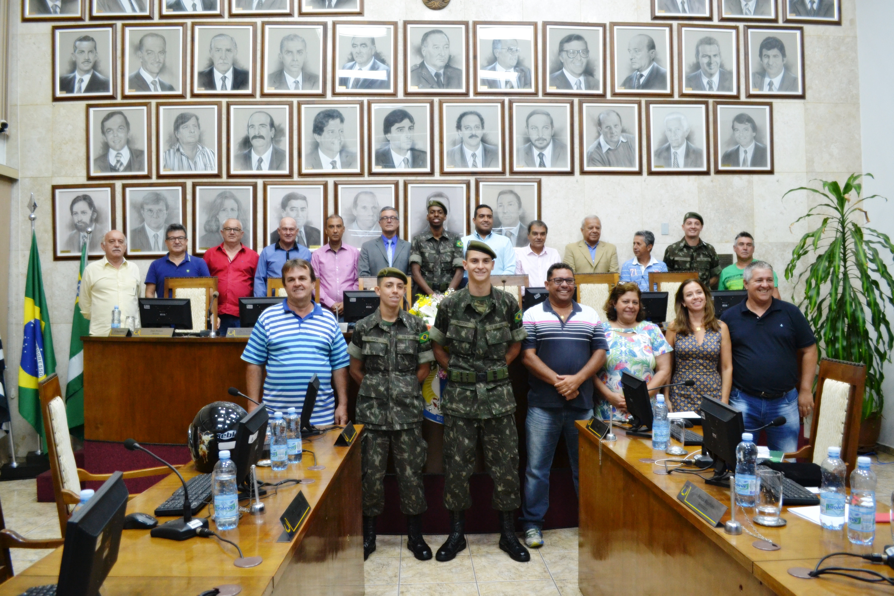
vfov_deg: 47.9
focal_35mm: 27
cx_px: 447
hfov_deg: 67.4
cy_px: 298
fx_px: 670
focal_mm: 18
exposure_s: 1/80
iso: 1600
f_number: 4.5
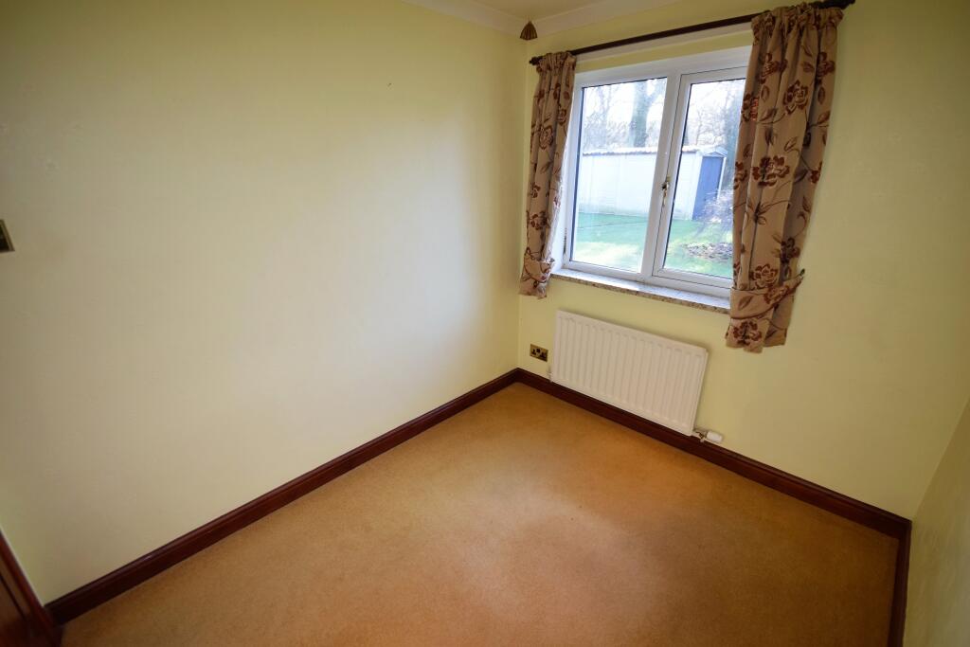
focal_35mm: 15
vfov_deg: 77.3
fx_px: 404
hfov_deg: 100.4
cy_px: 324
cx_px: 485
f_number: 5
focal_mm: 10
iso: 800
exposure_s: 1/100
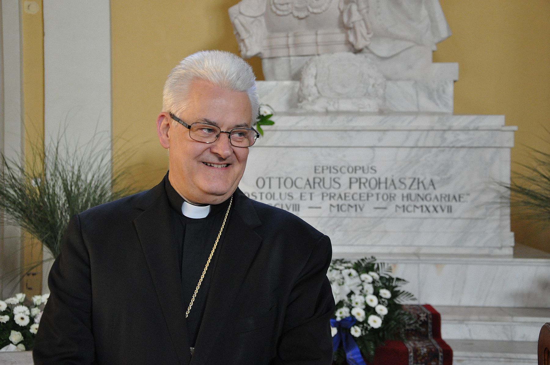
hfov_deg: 31.9
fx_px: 961
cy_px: 182
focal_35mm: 63
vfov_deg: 21.5
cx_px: 275
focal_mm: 42
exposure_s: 1/60
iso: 1600
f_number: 4.8
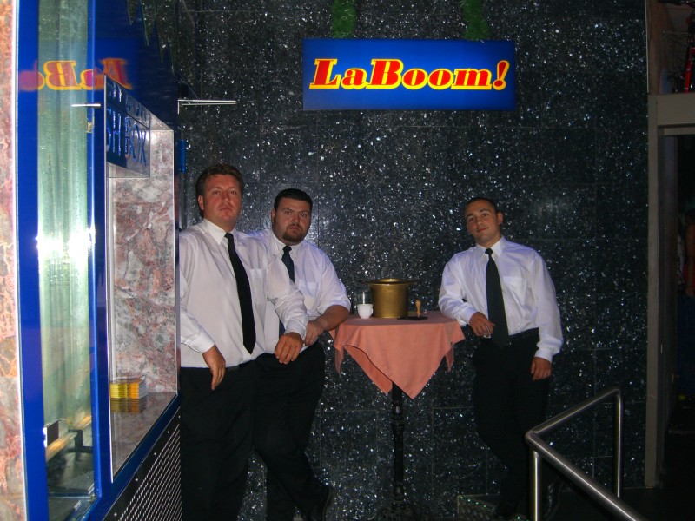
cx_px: 348
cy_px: 260
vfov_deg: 37.7
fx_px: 763
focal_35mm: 38
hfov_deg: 49.0
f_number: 2.8
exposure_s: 1/60
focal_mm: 7.9
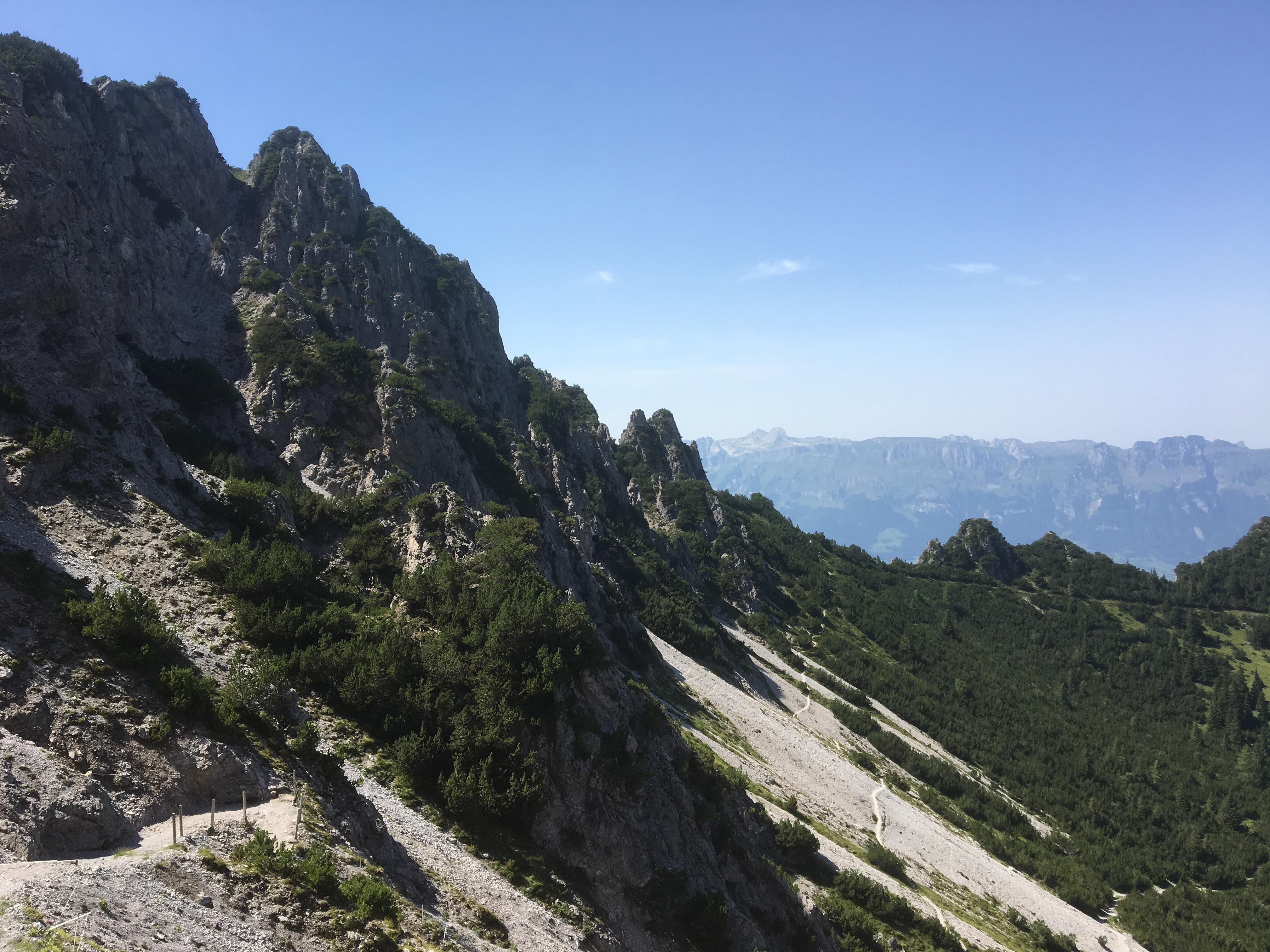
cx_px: 635
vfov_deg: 48.2
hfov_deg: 61.7
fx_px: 1064
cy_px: 476
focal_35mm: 29
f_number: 2.2
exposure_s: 1/1083
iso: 25
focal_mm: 4.15
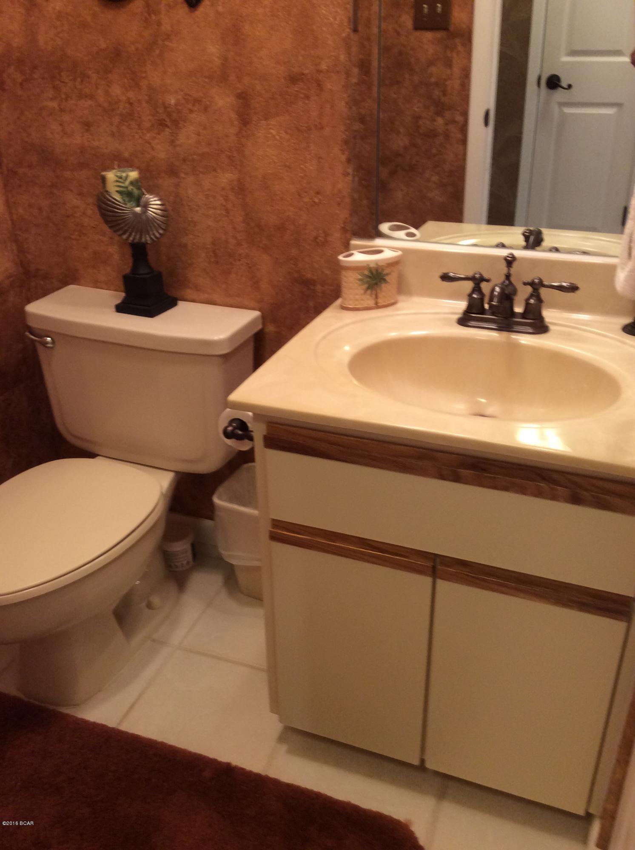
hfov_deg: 44.0
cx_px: 318
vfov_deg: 56.9
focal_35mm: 32
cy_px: 425
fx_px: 785
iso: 64
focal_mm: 3.3
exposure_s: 1/25
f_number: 2.4
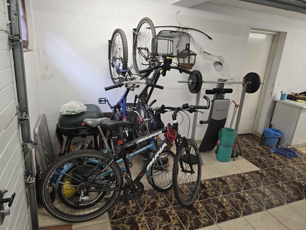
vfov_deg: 58.9
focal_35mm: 23
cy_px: 115
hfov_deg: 73.9
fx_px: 203
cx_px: 153
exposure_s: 1/100
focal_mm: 6.3
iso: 160
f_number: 1.7
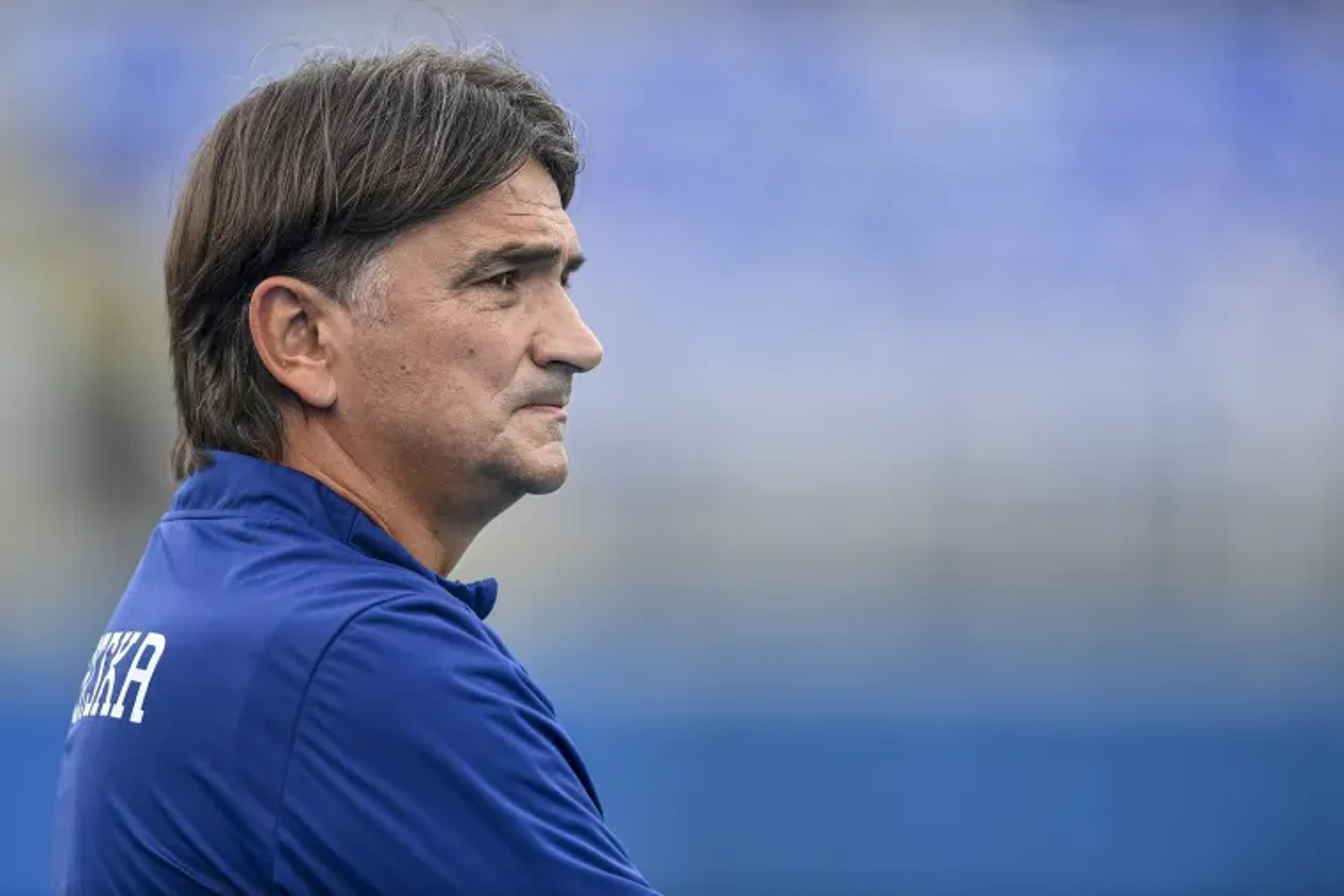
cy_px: 448
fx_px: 14935
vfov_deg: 3.4
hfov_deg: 5.2
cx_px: 672
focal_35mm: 400
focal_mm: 400
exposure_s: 1/2500
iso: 1250
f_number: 2.8
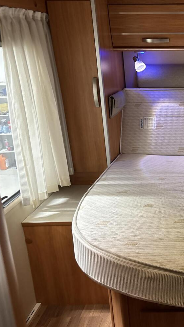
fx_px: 355
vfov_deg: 49.4
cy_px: 155
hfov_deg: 26.1
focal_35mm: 41
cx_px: 217
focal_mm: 5.96
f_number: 1.6
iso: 200
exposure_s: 1/50
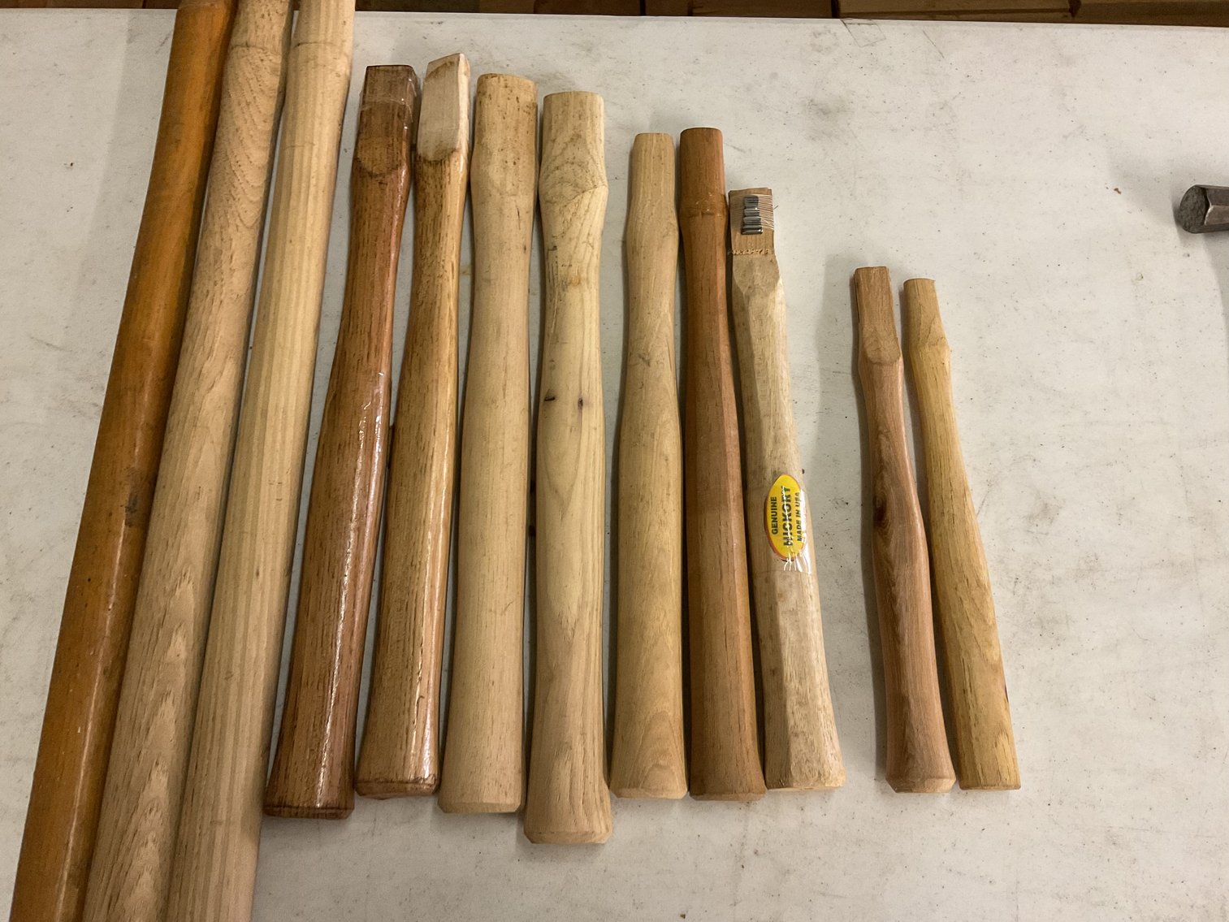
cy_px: 461
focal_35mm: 29
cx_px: 614
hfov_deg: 61.7
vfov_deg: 48.2
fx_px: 1030
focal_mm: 3
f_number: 1.8
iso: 200
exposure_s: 1/60
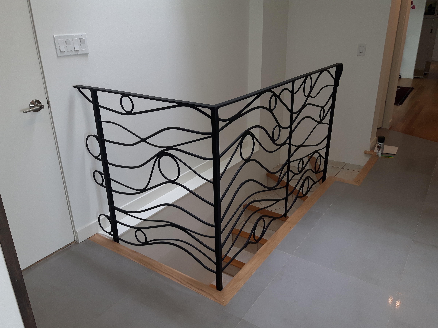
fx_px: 392
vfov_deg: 45.4
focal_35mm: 31
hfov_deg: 58.4
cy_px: 164
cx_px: 219
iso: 40
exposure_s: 1/33
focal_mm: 3.7
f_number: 1.9
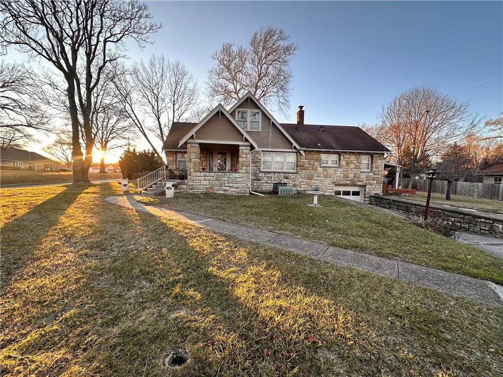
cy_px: 188
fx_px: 203
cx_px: 252
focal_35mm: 14
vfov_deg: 85.7
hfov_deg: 102.1
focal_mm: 2.22
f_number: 2.2
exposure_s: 1/105
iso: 40
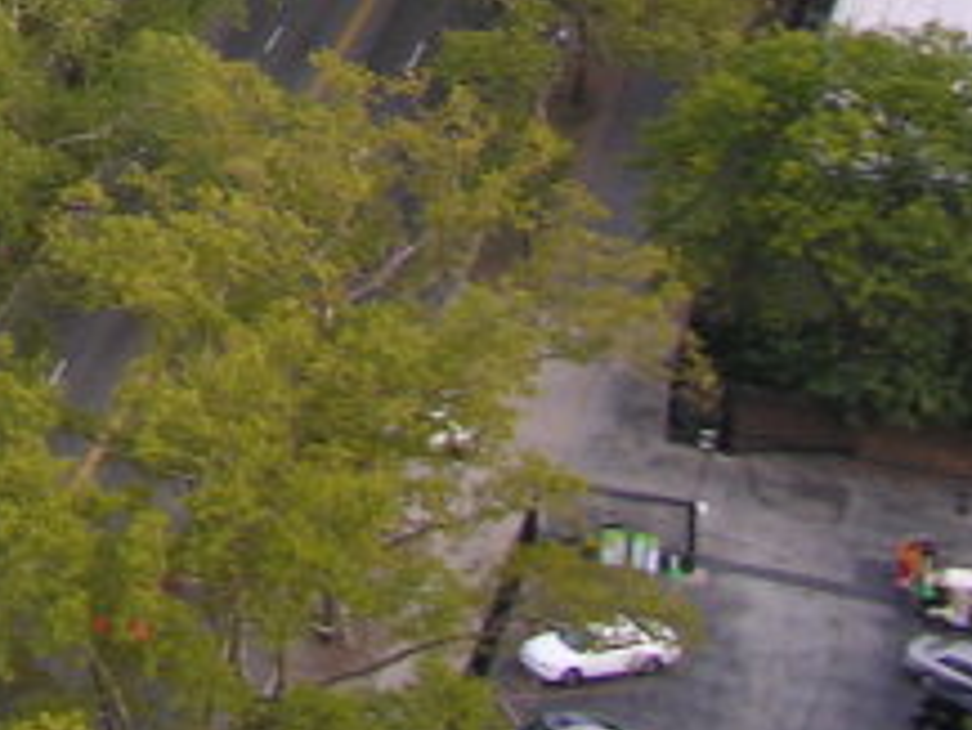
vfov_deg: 8.7
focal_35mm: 162
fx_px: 4551
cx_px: -739
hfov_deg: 11.4
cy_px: -676
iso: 50
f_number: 2.9
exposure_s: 1/33.7
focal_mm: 10.2
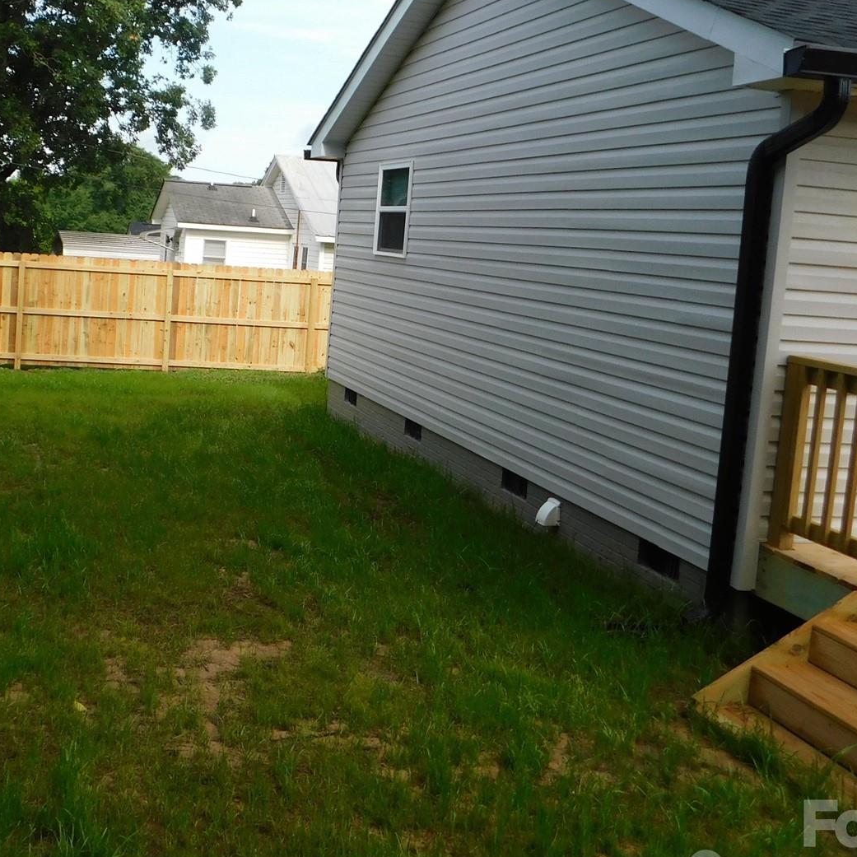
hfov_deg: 40.9
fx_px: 1120
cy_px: 322
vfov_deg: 41.6
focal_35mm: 40
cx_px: 232
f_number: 3
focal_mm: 4
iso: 125
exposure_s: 1/640
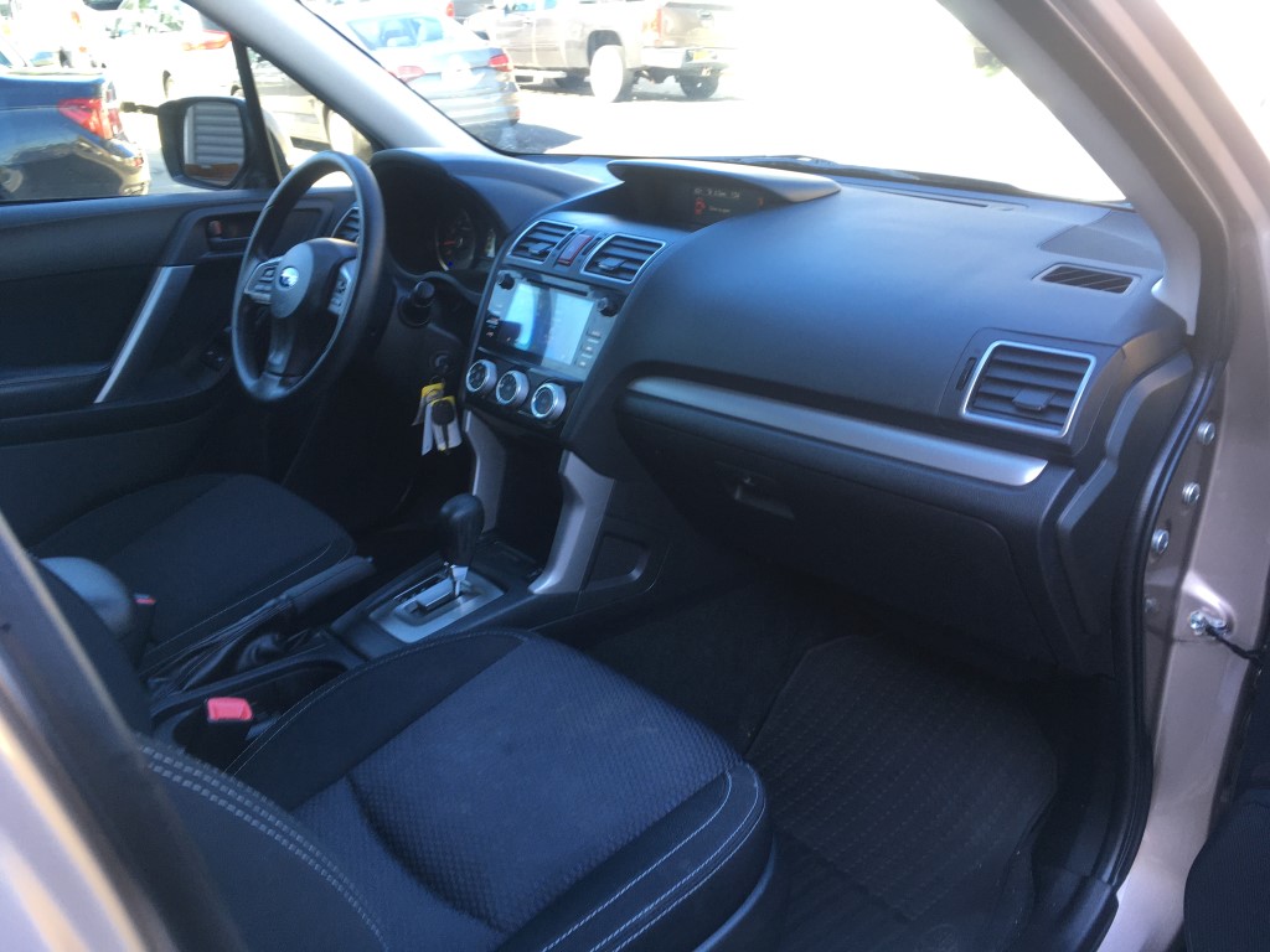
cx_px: 635
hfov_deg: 61.7
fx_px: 1064
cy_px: 476
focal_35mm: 29
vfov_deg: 48.2
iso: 32
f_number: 2.2
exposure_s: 1/60
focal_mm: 4.15
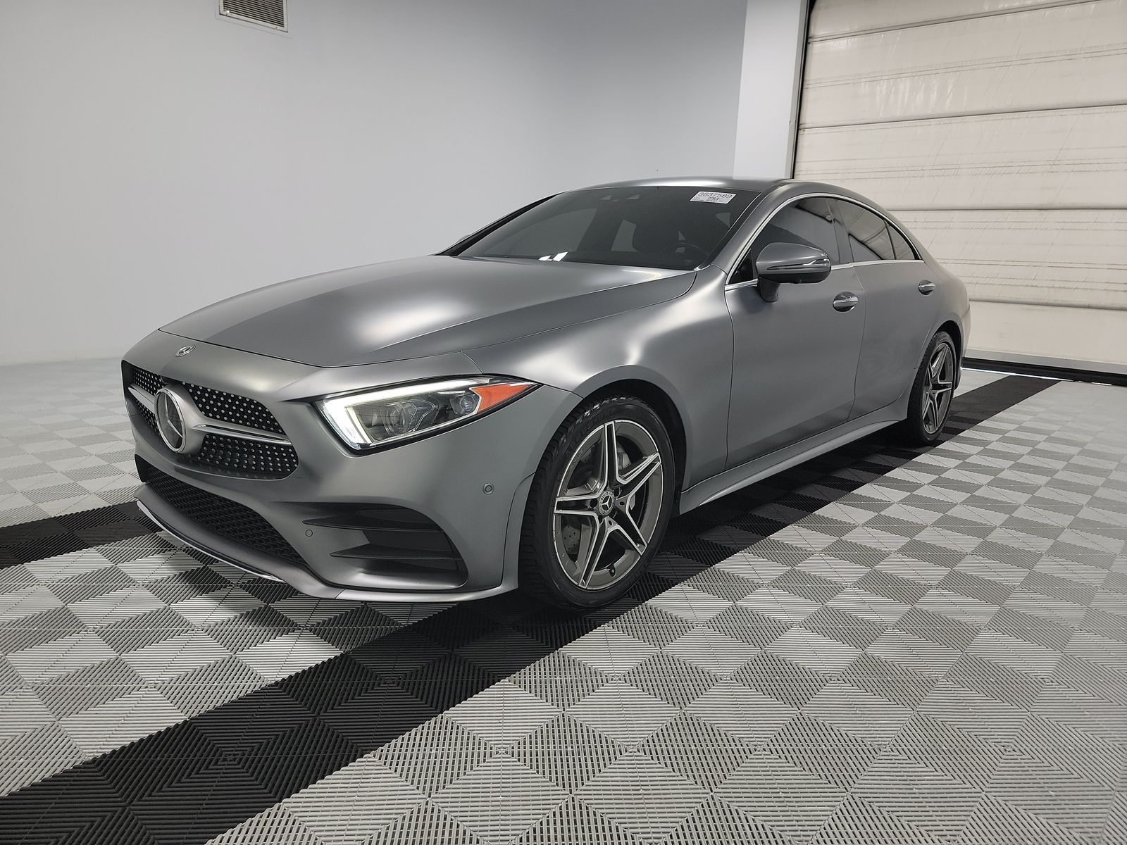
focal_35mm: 24
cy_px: 422
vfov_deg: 56.8
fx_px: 781
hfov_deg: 71.6
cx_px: 564
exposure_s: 1/119
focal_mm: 6.7
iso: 86
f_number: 1.8
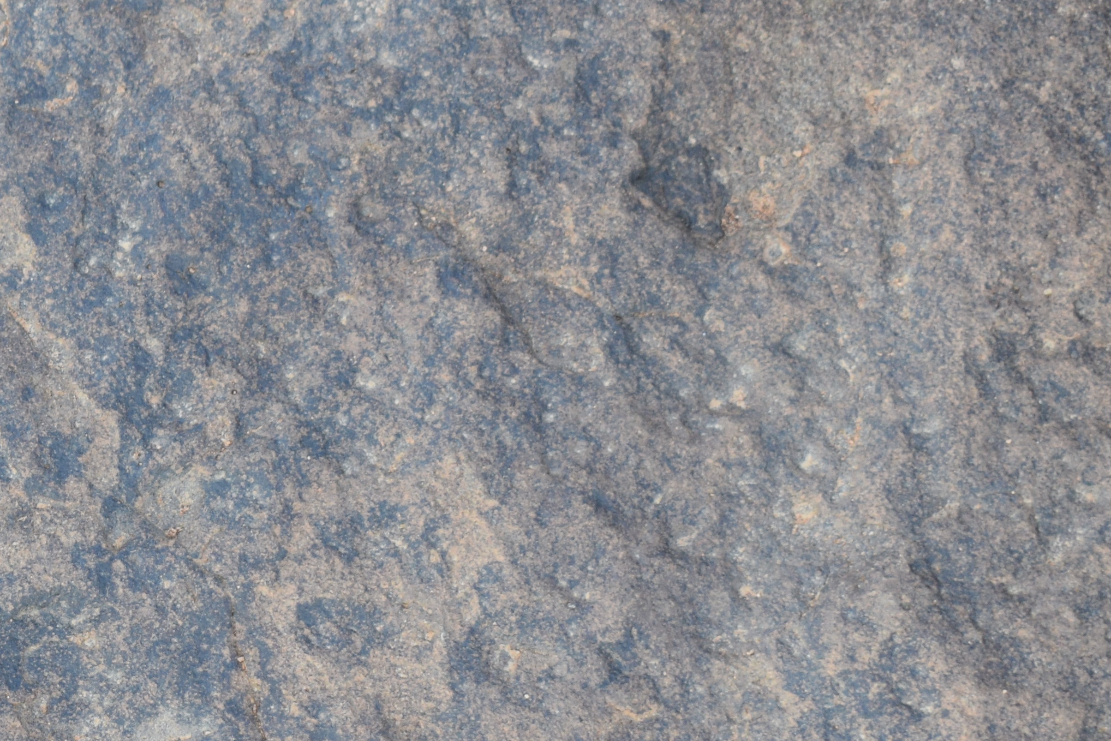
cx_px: -125
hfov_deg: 14.1
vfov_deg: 9.6
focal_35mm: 142
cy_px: 705
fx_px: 4382
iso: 400
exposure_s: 1/160
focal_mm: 38
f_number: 6.3
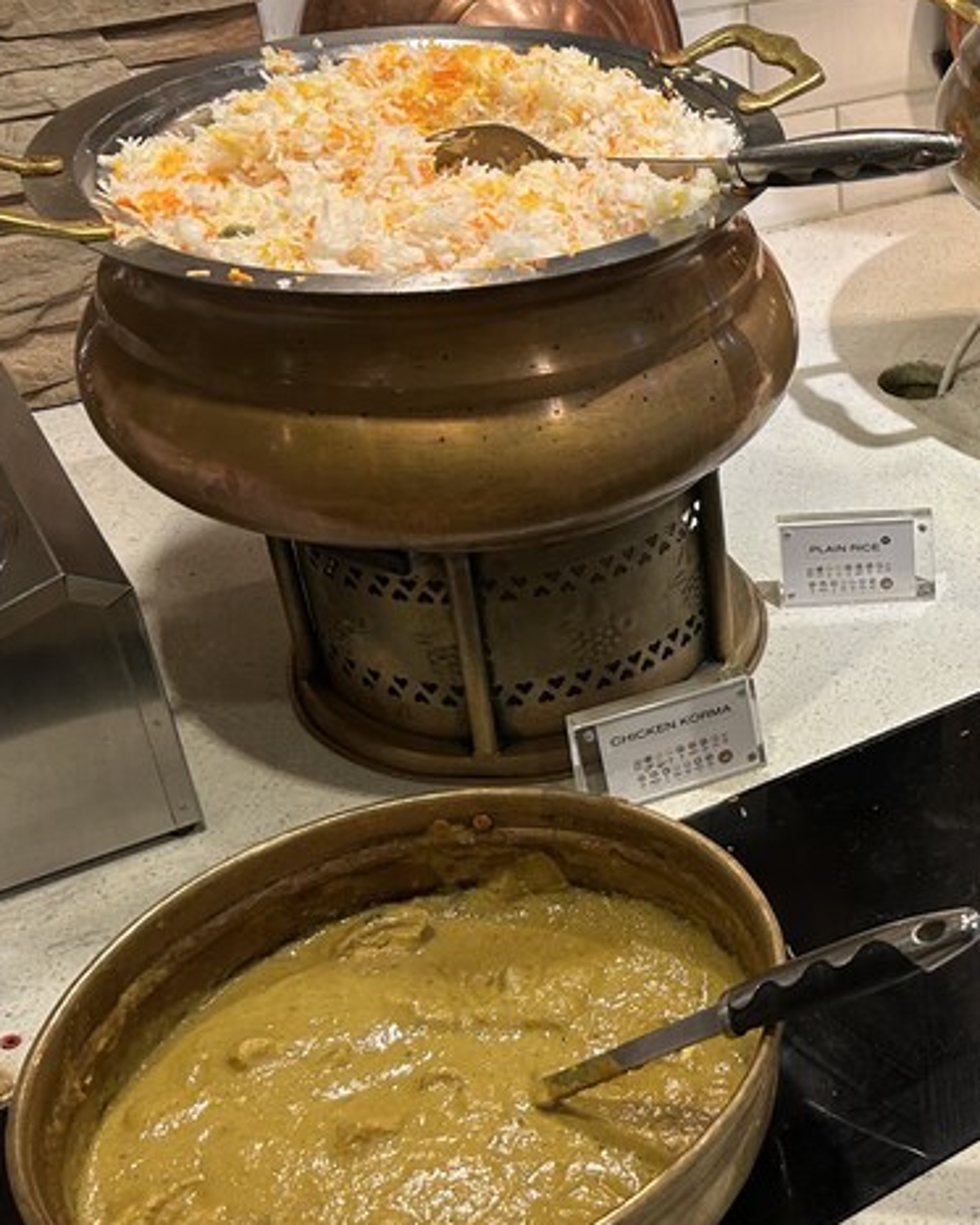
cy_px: 580
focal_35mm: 49
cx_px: 1153
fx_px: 1776
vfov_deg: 38.0
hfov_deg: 27.4
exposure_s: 1/100
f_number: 1.5
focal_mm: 5.7
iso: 125
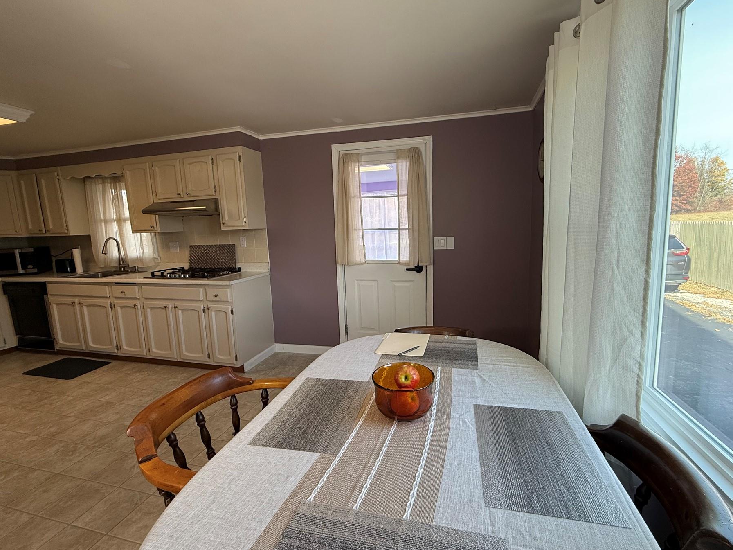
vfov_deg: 78.1
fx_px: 339
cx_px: 379
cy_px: 273
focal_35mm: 16
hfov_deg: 94.5
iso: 125
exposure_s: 1/120
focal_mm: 2.22
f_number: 2.2
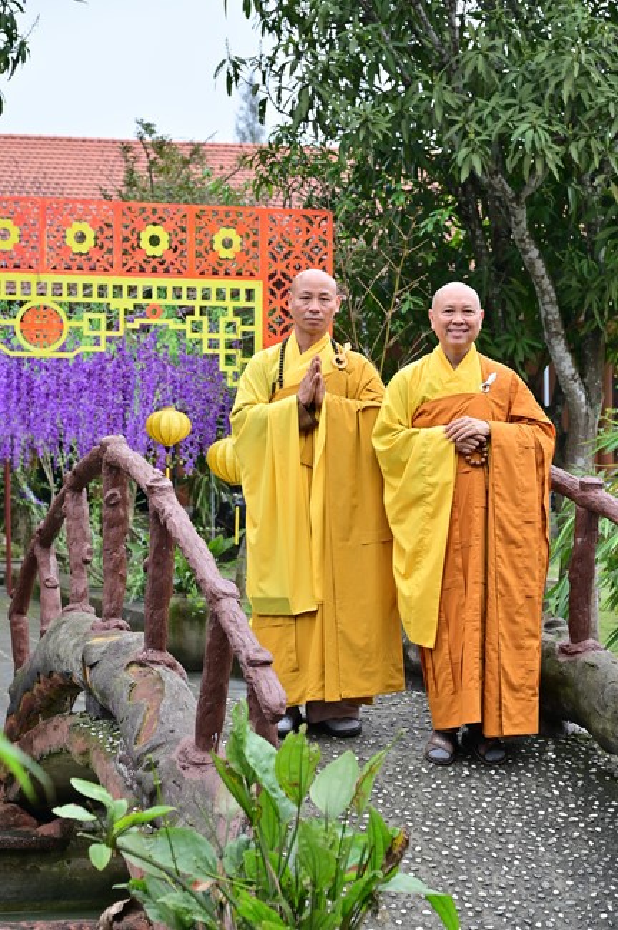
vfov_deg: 27.0
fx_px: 1935
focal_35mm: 75
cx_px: 309
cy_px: 465
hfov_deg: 18.1
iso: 100
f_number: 6.3
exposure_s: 1/160
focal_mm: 75
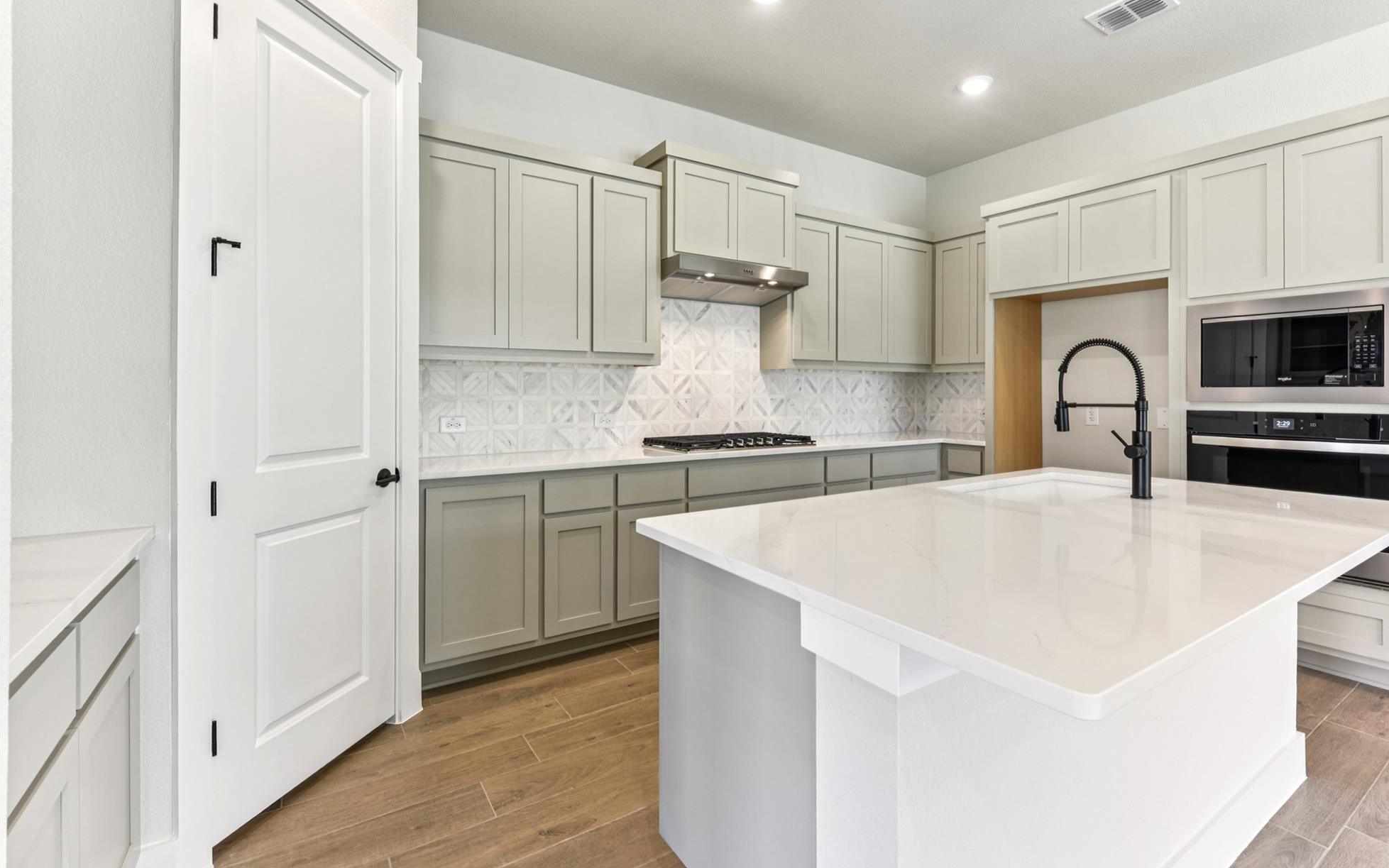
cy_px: 399
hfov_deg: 97.8
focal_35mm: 16
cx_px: 725
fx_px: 606
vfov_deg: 71.1
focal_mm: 15
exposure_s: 1/8
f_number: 8
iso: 180
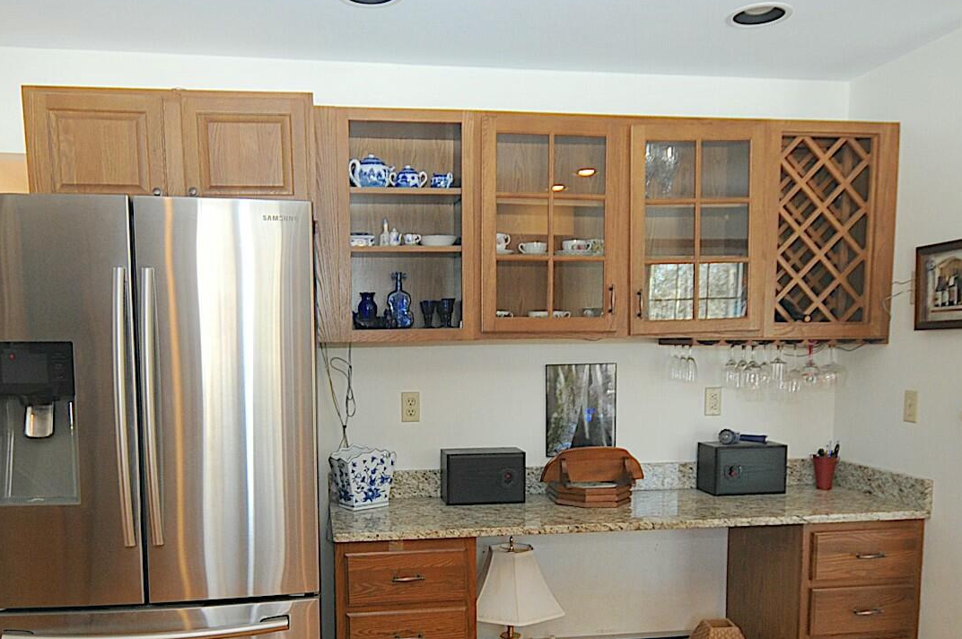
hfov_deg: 61.9
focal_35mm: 30
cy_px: 400
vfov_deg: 43.2
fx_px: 801
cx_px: 454
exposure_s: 1/60
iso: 400
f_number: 3.5
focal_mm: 10
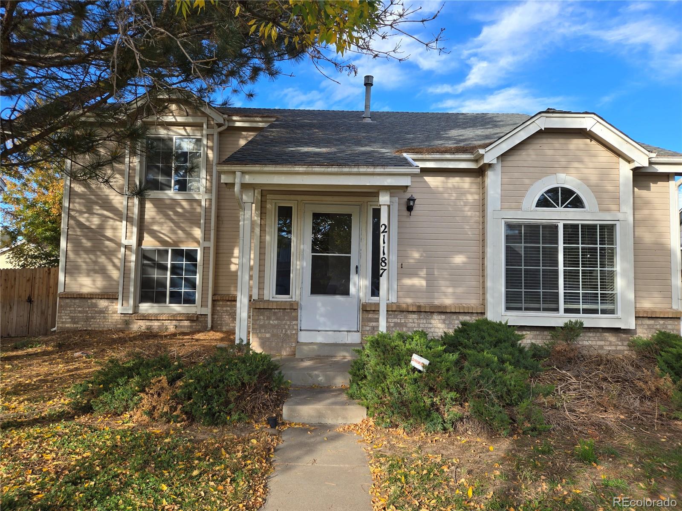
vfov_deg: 58.9
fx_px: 453
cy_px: 256
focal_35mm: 23
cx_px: 341
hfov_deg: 73.9
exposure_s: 1/532
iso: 25
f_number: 1.8
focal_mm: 5.4
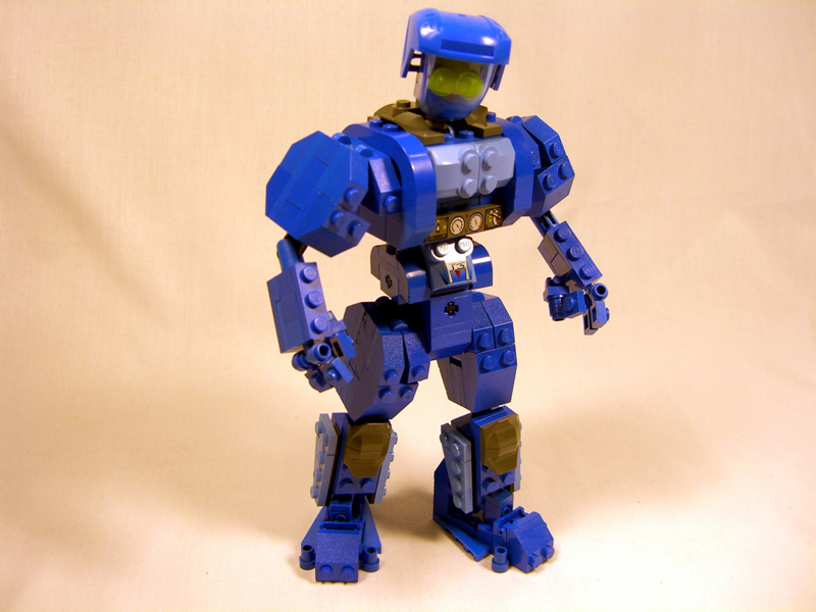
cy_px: 306
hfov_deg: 49.0
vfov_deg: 37.7
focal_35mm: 38
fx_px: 896
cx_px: 408
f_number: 2.8
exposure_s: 1/125
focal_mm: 7.9
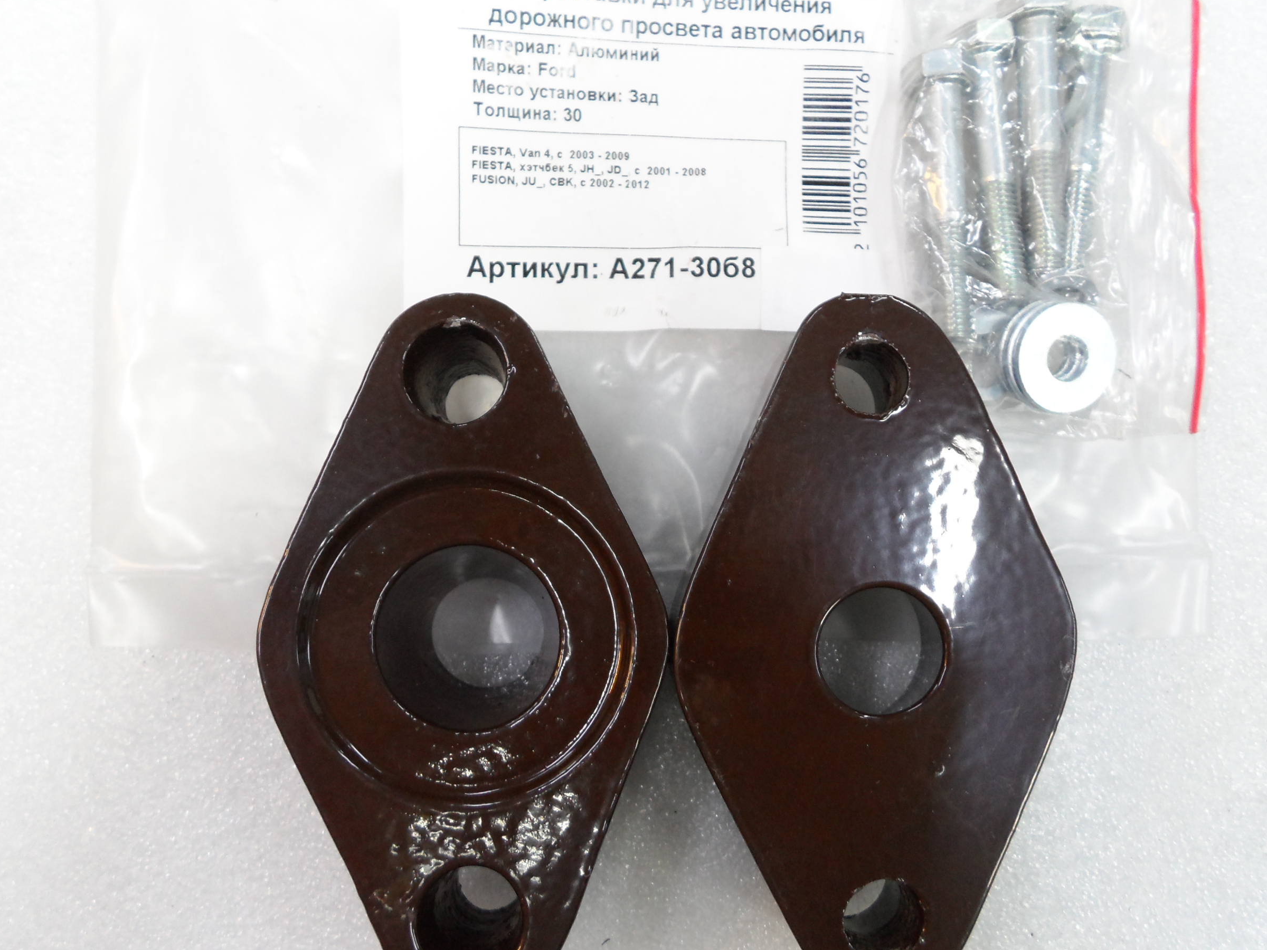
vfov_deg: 51.3
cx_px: 670
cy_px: 506
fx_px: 988
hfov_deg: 65.3
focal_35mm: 27
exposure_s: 1/30
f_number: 2.5
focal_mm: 4.5
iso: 240
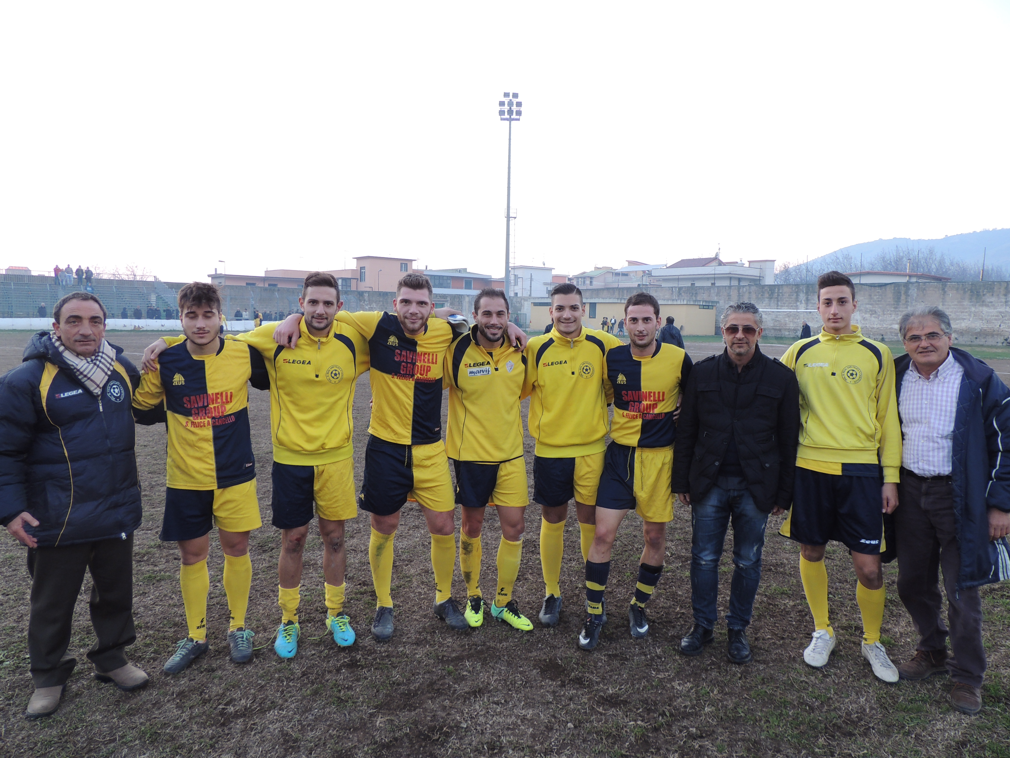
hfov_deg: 71.6
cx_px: 505
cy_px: 379
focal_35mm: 24
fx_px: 700
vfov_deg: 56.8
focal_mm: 4.3
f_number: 3
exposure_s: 1/30
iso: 125
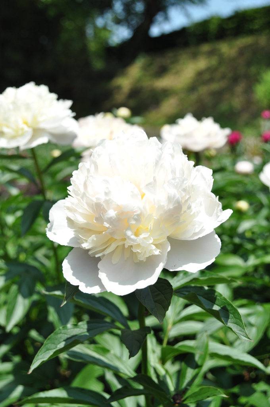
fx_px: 541
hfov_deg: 28.0
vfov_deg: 41.2
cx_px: 135
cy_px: 204
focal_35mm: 48
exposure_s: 1/1600
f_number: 8
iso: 500
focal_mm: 32
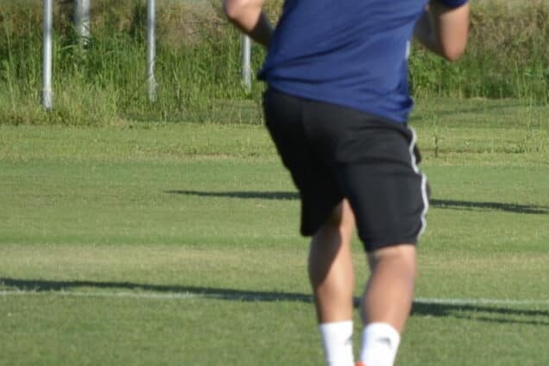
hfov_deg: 2.7
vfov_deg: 1.8
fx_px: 11818
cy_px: 33
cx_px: 623
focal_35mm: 775
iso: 400
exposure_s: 1/1600
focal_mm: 160
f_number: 6.3
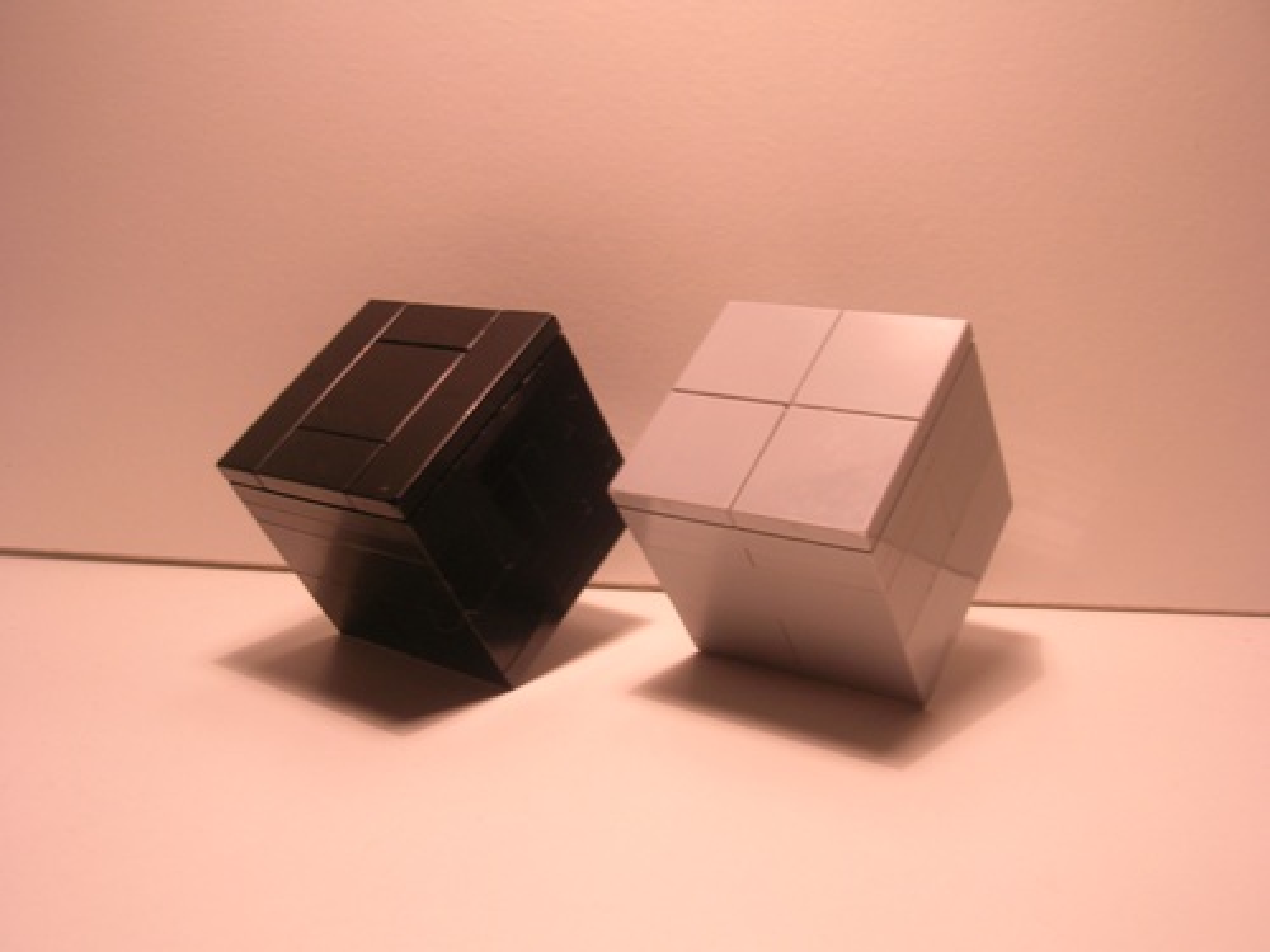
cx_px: 635
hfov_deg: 54.0
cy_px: 476
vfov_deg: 41.8
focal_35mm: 34
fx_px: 1247
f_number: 4.9
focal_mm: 5.7
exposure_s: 1/23.2
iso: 50
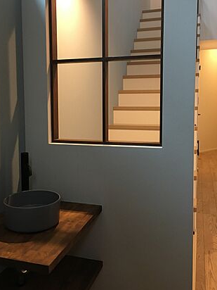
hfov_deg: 39.6
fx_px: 301
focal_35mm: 36
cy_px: 124
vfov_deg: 51.2
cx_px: 104
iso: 160
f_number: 2.2
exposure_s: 1/33
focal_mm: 4.15
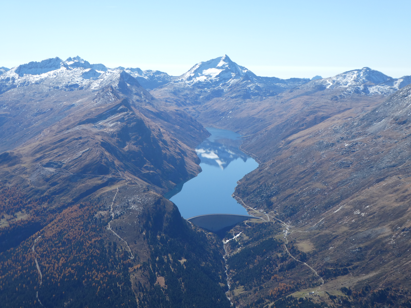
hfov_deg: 29.8
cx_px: 206
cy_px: 154
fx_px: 772
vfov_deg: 22.6
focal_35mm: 65
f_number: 4.4
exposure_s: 1/500
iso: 80
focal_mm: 11.7
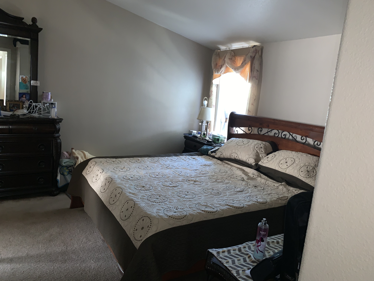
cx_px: 187
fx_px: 281
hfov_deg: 67.3
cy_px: 140
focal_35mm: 26
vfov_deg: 53.1
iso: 100
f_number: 1.8
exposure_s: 1/6
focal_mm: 4.25
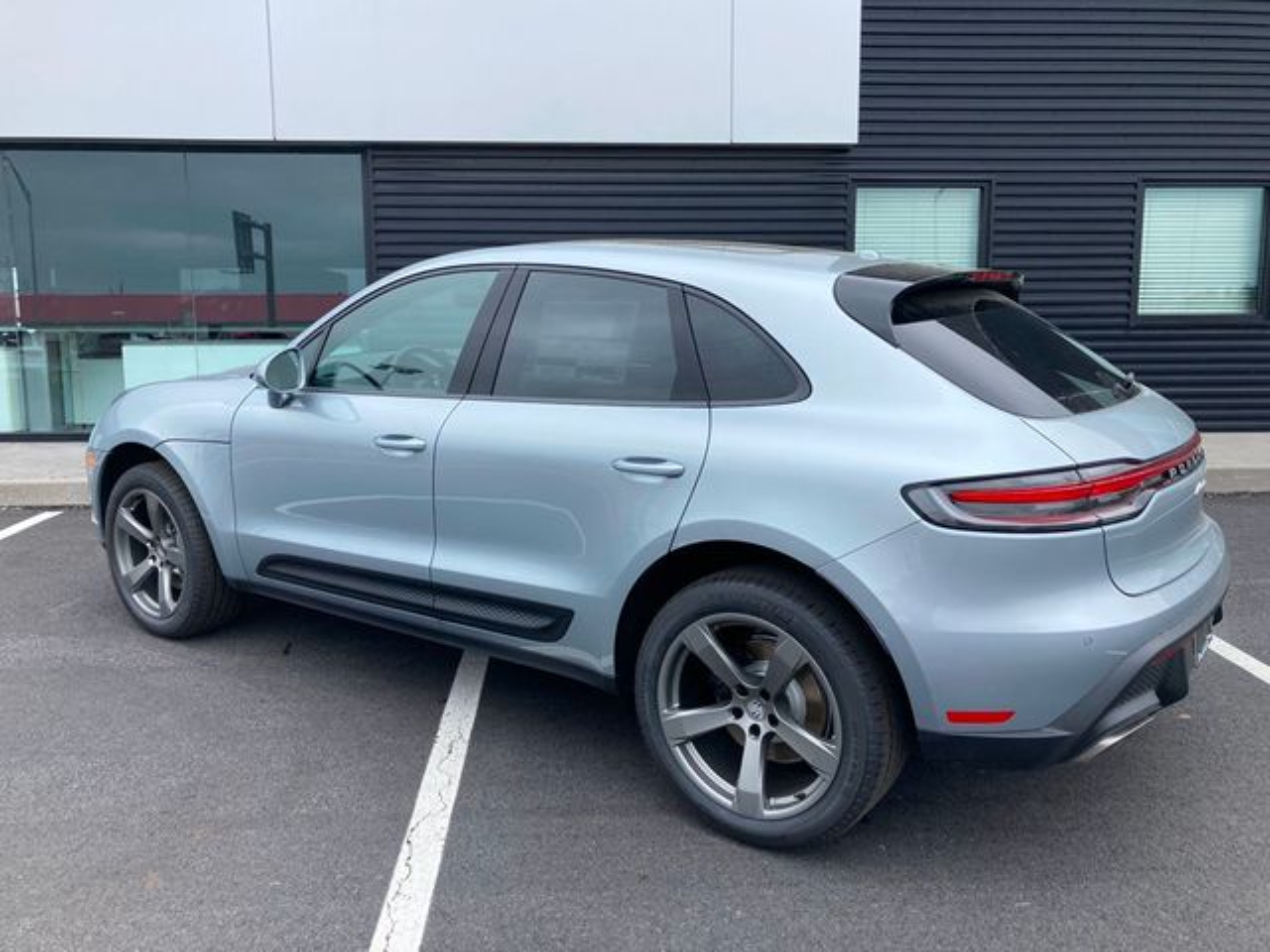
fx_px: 1027
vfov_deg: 49.7
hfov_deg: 63.4
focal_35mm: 28
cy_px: 476
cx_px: 635
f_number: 1.8
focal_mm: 3.99
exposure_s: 1/1000
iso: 20
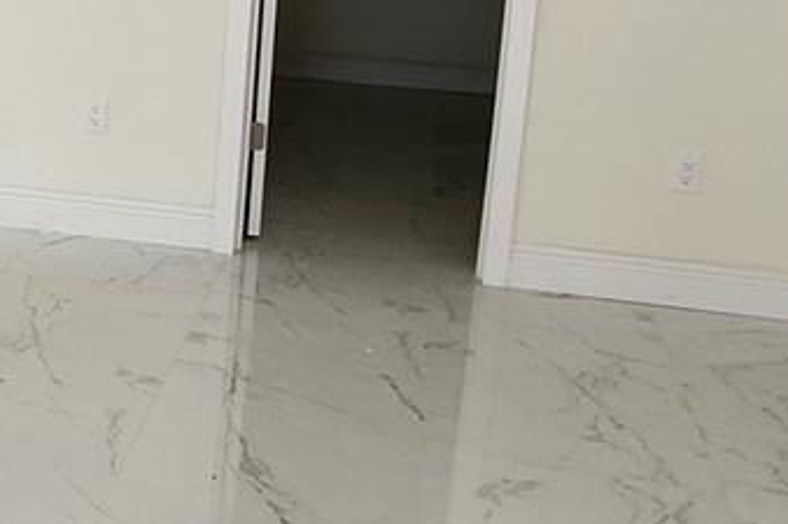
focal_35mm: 64
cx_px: -40
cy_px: 126
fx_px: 1400
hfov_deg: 29.0
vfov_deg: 21.0
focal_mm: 1.7
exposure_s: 1/134
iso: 32
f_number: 2.2
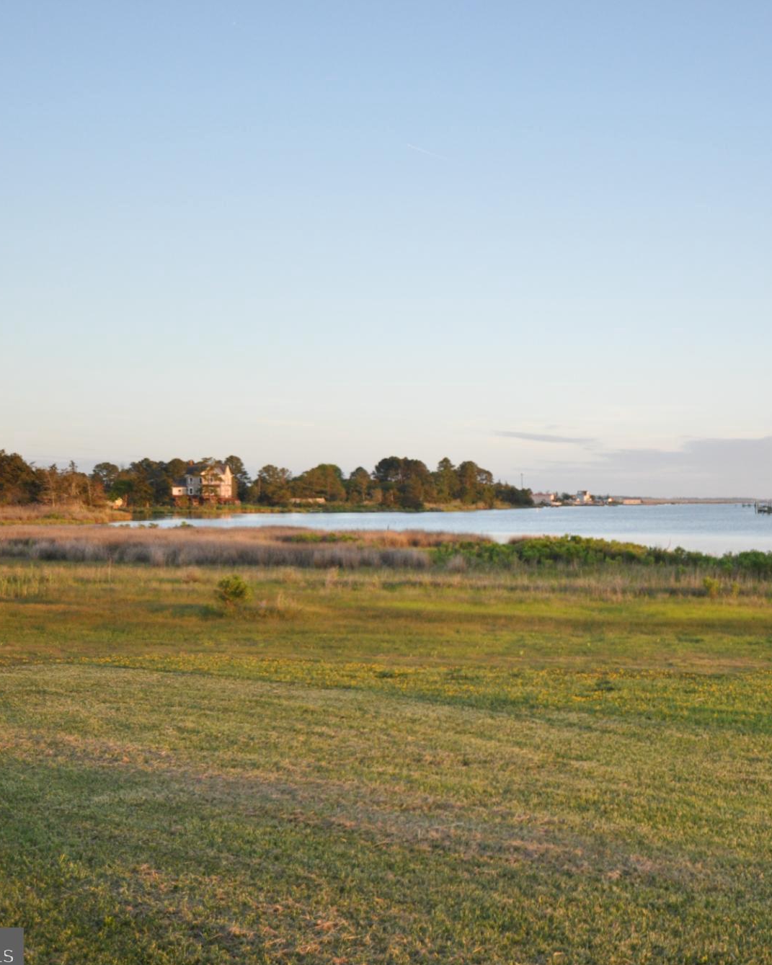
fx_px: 1228
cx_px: 603
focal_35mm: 43
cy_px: 489
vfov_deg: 42.9
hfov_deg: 34.0
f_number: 3.5
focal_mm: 20
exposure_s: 1/1000
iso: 800
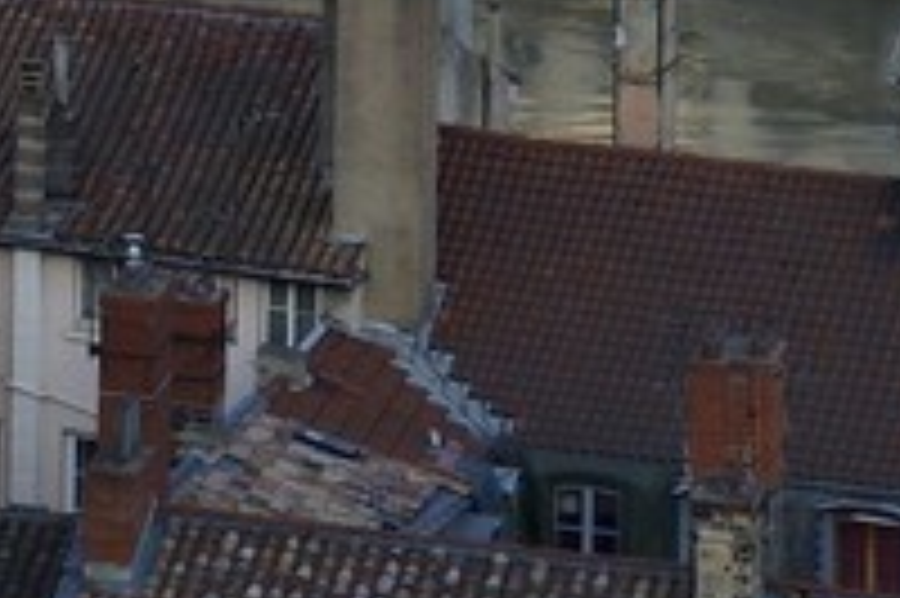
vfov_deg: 3.0
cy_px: -1547
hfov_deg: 4.6
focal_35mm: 440
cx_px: -1346
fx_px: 10991
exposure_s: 1/320
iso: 200
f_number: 9
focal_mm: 55
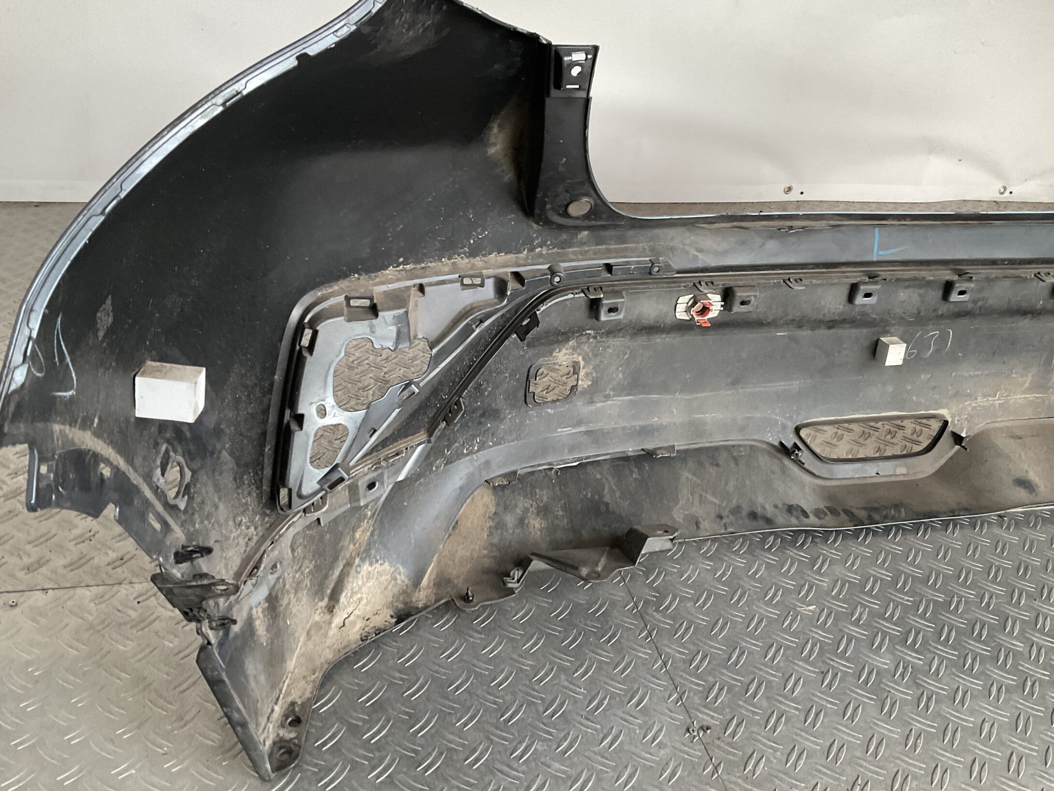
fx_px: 1035
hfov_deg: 53.9
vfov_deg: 41.7
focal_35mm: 34
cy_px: 352
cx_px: 545
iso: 100
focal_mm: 3
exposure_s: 1/50
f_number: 1.8
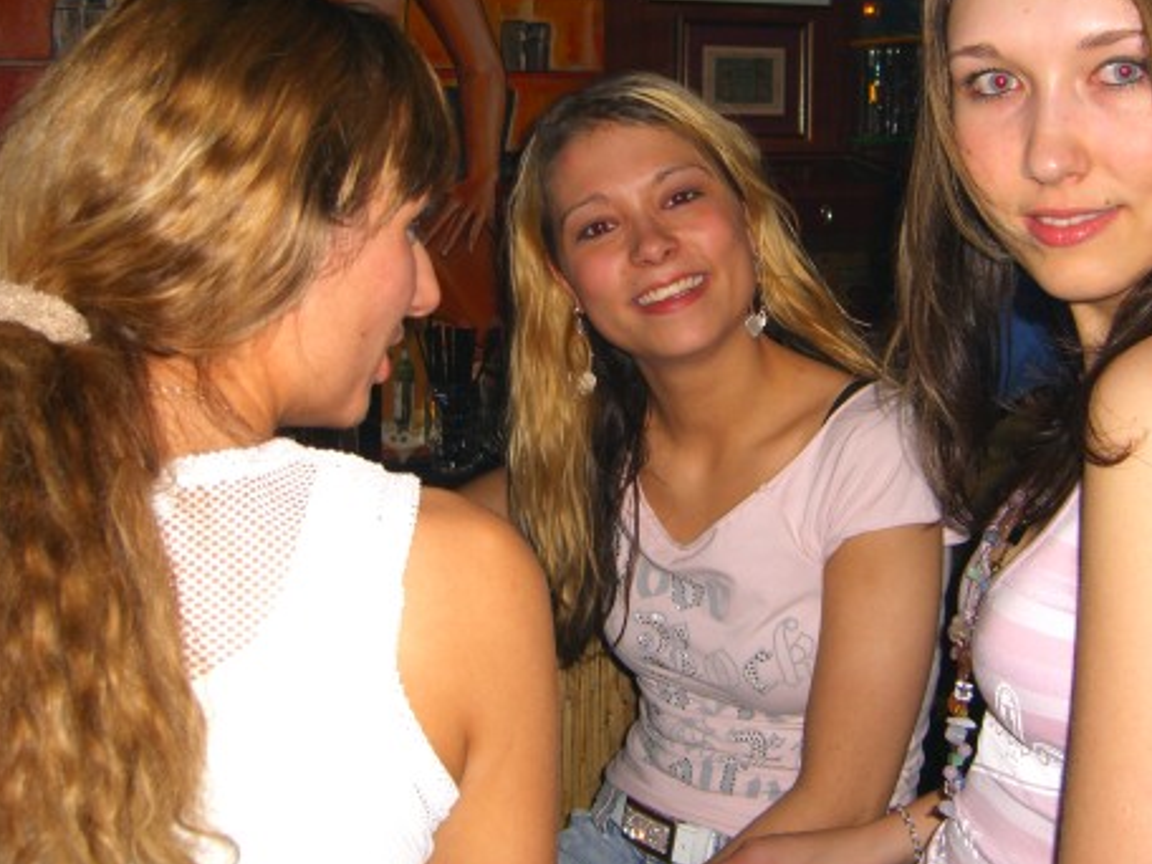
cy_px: 308
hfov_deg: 38.1
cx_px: 662
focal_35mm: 50
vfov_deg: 29.0
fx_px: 1664
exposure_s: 1/60
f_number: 2.8
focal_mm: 7.9
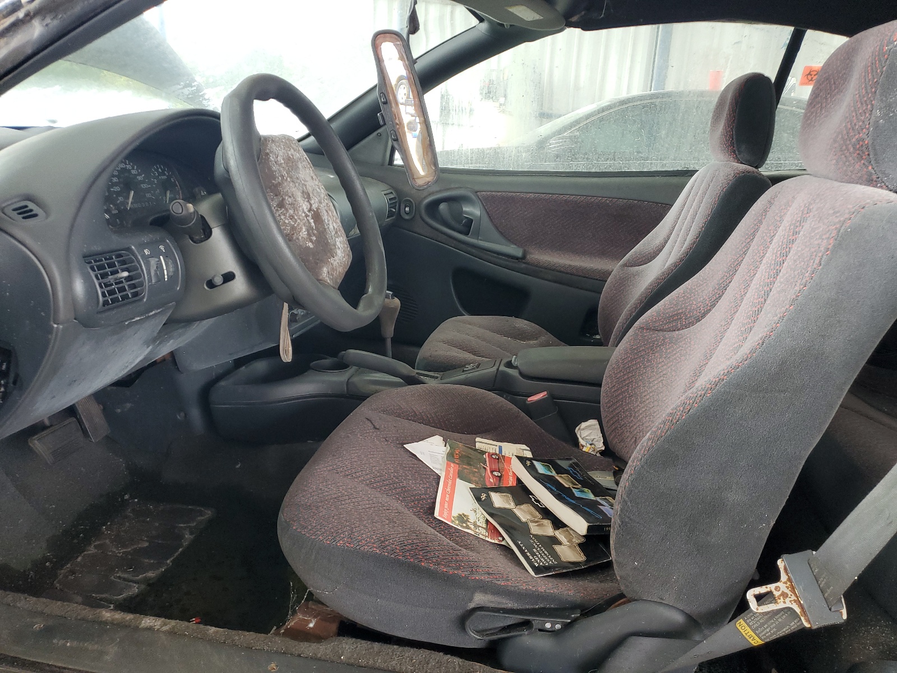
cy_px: 336
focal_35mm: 26
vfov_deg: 53.1
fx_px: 674
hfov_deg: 67.3
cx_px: 448
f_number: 1.5
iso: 85
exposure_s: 1/60.2
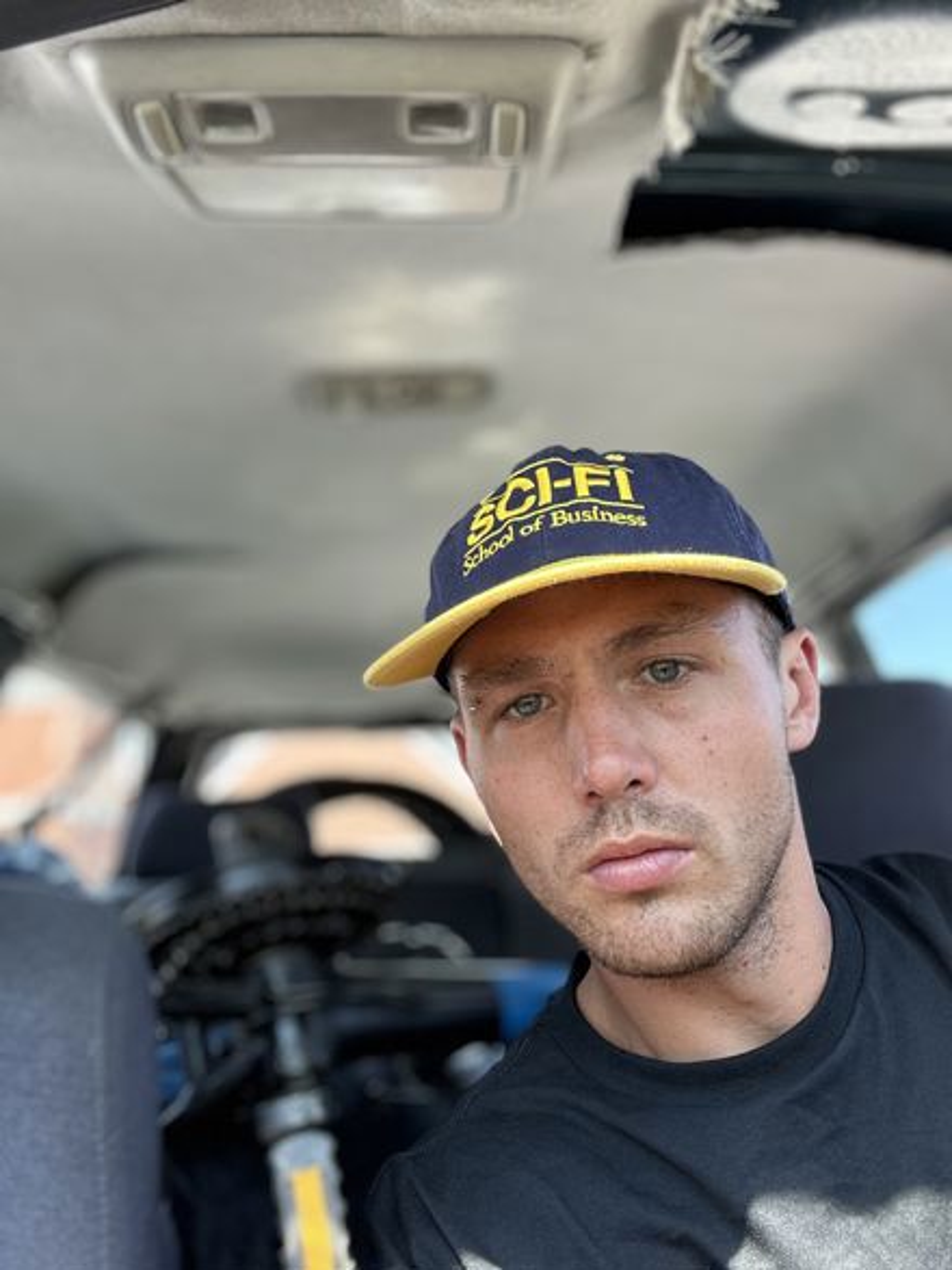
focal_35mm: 30
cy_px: 635
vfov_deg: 60.0
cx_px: 476
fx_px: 1100
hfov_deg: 46.8
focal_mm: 2.69
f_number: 1.9
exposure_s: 1/121
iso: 25
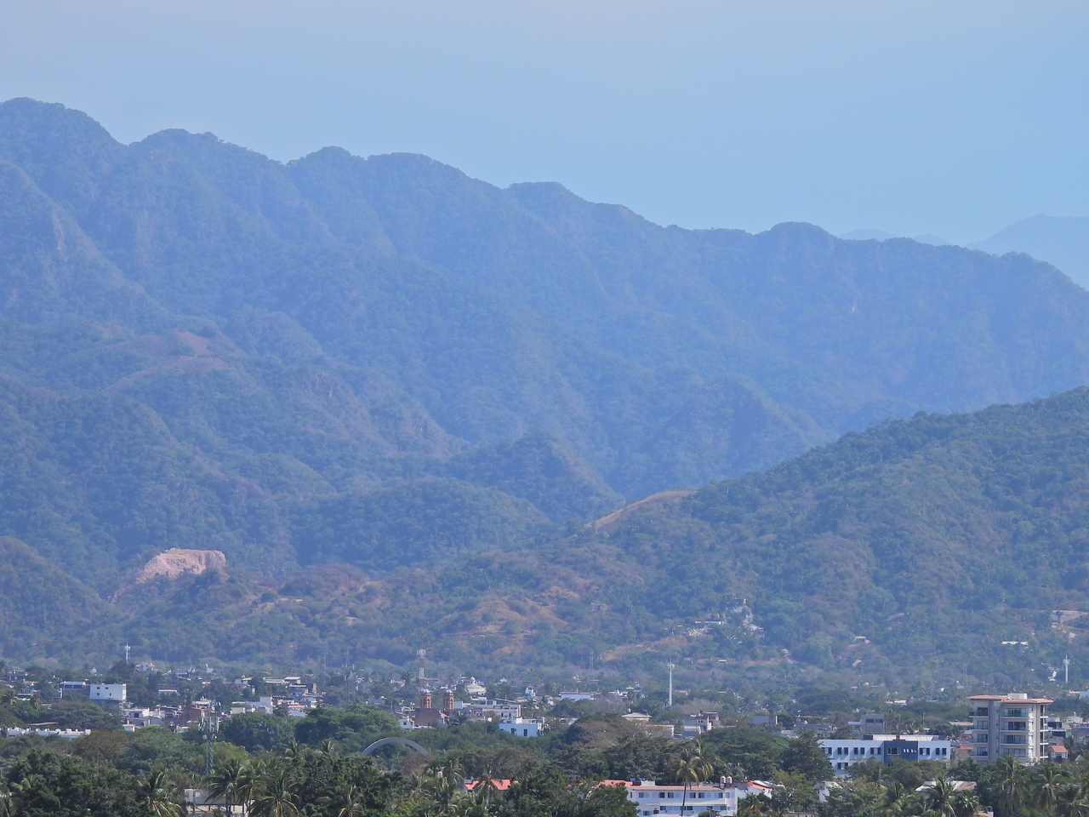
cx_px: 544
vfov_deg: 8.0
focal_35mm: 185
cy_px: 408
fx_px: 5820
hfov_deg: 10.7
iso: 100
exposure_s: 1/1250
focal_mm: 33
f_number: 4.5
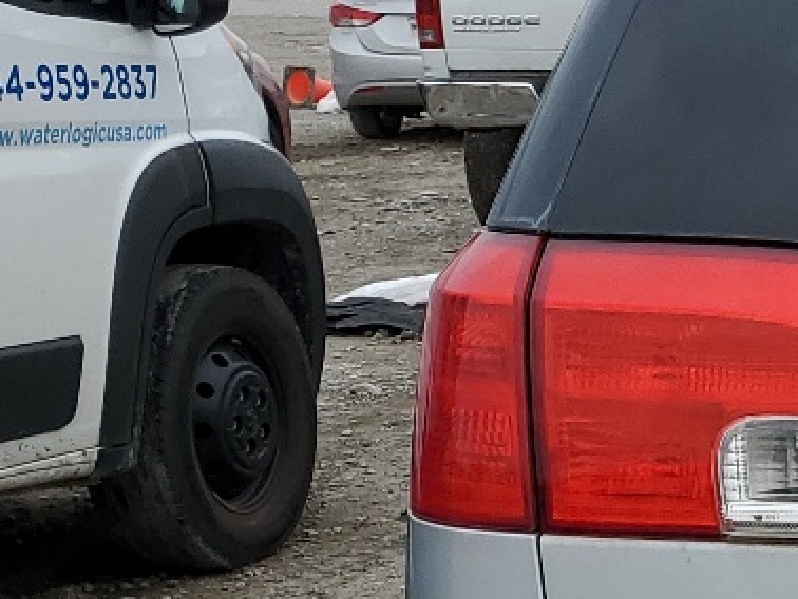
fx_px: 2537
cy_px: 610
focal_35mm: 110
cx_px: 1385
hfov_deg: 15.6
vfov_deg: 13.3
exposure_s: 1/2500
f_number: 1.5
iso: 50
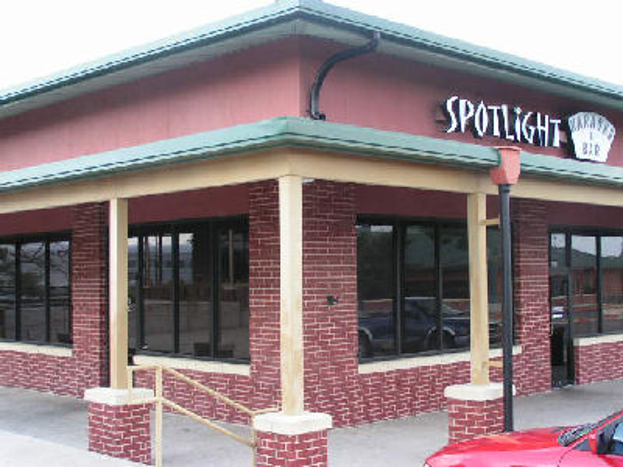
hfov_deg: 36.8
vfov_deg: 28.0
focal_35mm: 52
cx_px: 312
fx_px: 936
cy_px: 234
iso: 50
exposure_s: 1/80
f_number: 5
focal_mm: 8
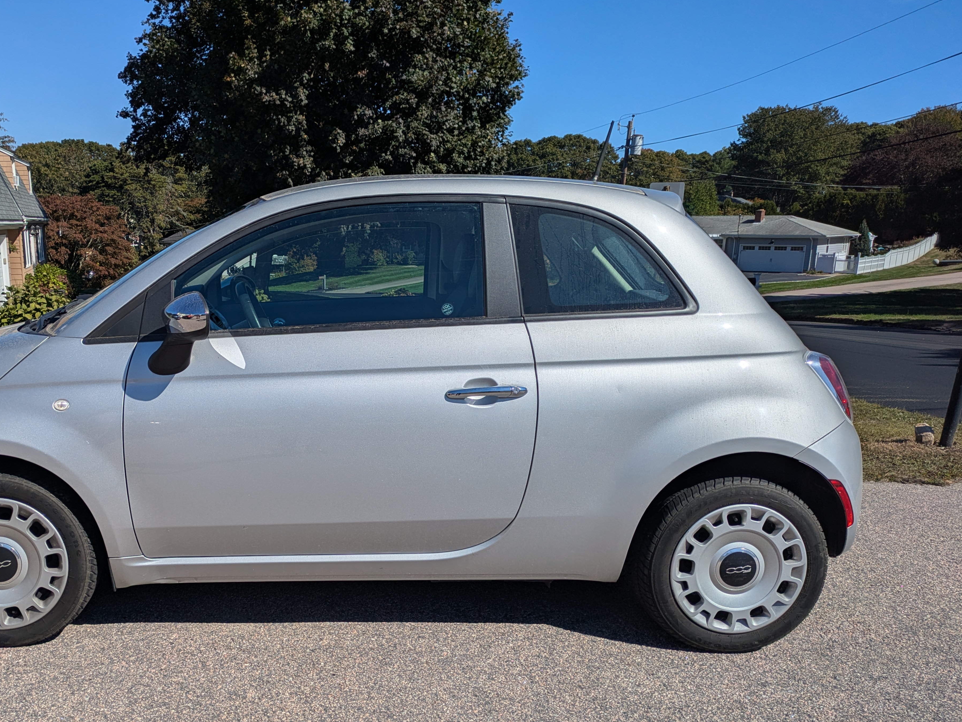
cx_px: 357
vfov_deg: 43.9
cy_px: 446
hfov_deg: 56.1
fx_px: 889
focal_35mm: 32
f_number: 1.89
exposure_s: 1/8850
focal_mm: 5.43
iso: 48
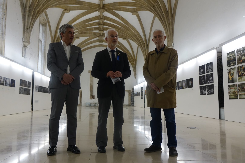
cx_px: 122
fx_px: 218
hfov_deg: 58.7
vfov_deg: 41.1
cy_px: 82
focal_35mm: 32
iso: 400
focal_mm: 11.56
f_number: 2.8
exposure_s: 1/40
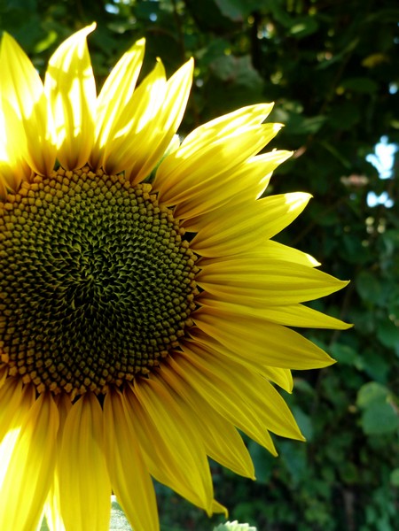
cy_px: 266
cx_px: 200
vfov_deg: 69.4
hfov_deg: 54.9
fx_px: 384
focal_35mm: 25
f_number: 2.8
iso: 80
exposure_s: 1/60
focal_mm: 4.5
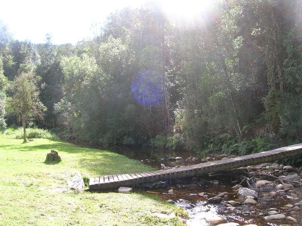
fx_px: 296
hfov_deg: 54.0
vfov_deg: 41.8
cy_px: 113
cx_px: 151
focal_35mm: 34
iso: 50
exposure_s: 1/57.4
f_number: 4.9
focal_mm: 5.7
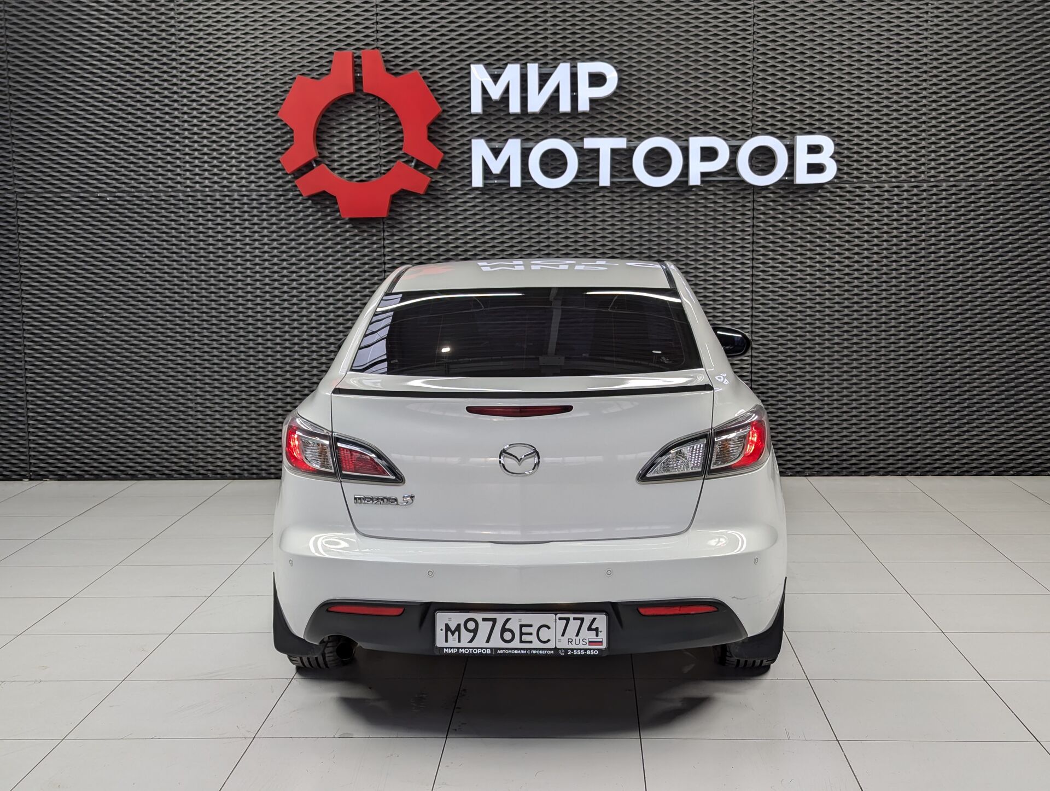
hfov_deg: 39.6
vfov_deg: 30.3
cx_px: 525
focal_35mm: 48
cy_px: 396
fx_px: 1458
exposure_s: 1/111
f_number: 1.85
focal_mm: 6.81
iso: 42
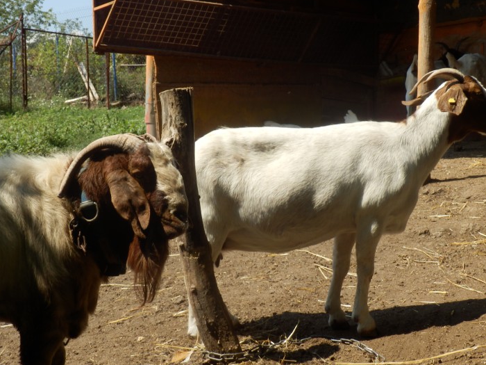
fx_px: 1011
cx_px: 261
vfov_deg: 20.4
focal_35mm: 72
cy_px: 187
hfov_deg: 27.0
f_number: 4.6
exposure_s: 1/400
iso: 80
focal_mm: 11.1
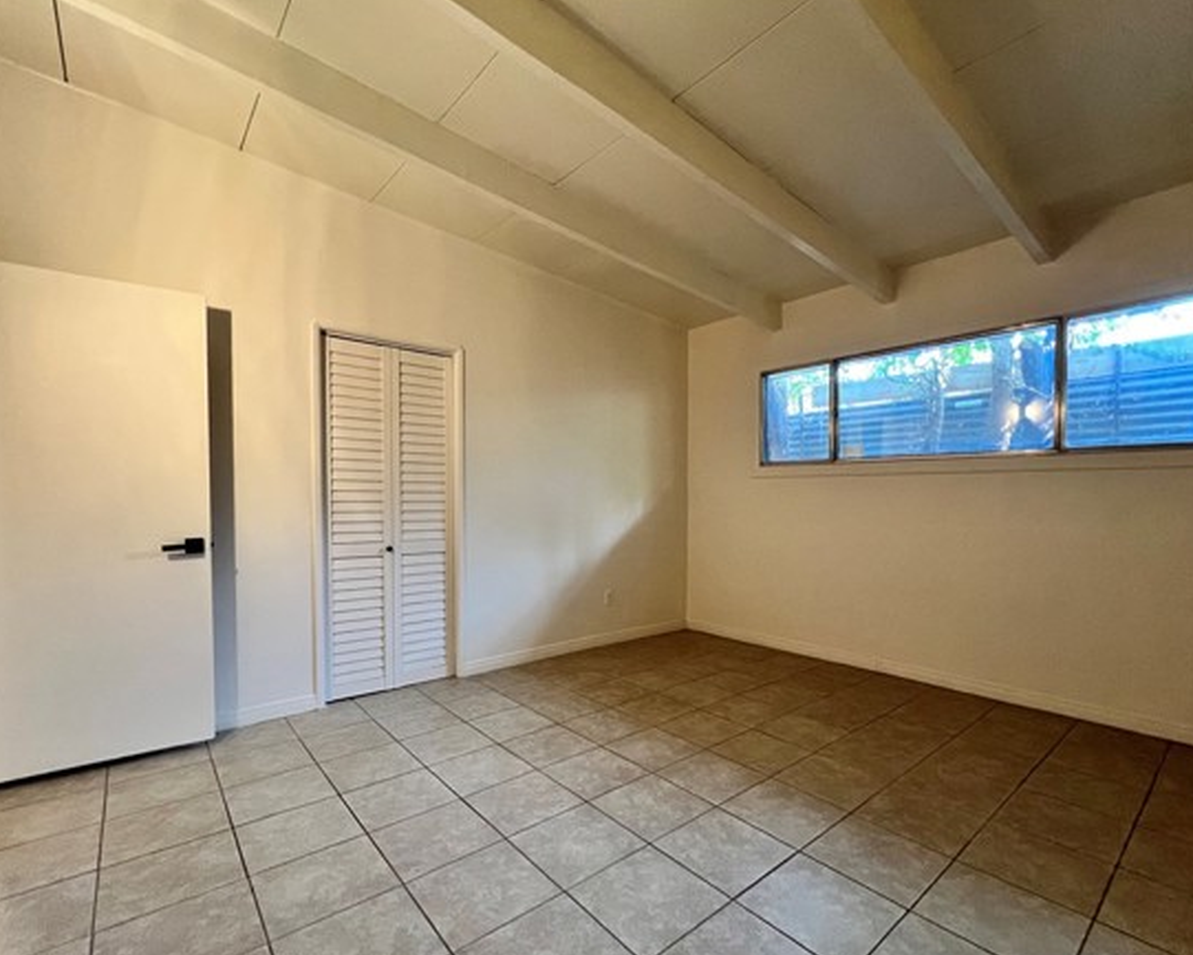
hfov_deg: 96.7
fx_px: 530
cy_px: 512
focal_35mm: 15
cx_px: 622
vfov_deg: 83.9
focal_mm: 1.57
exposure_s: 1/60
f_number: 1.8
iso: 500
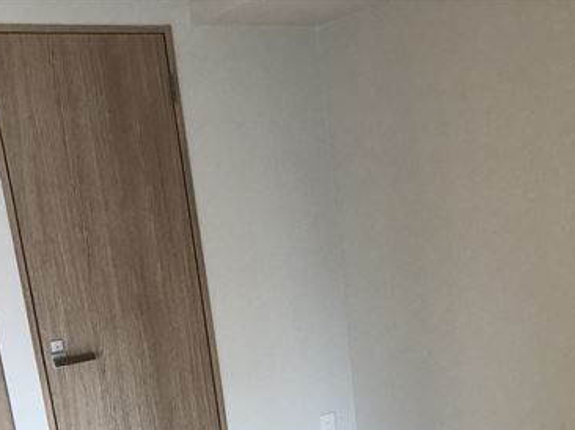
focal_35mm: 49
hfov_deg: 38.5
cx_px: 383
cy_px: 372
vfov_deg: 28.7
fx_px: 813
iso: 50
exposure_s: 1/17
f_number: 1.8
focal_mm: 3.99
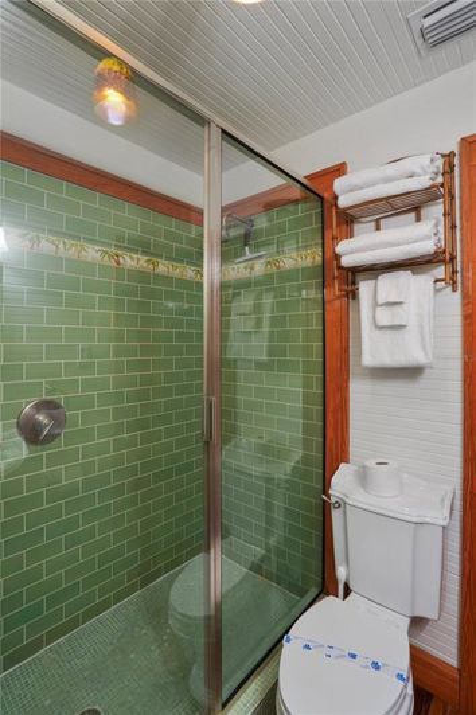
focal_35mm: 16
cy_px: 358
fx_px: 318
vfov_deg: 96.8
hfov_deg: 73.7
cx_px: 238
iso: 320
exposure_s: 1/4
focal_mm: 16
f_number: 9
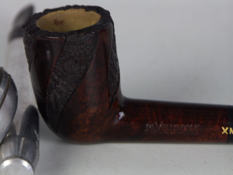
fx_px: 1339
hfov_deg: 9.9
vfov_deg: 7.5
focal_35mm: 199
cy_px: 88
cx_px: 116
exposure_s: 1/30
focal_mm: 50.8
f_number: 4.5
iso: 100
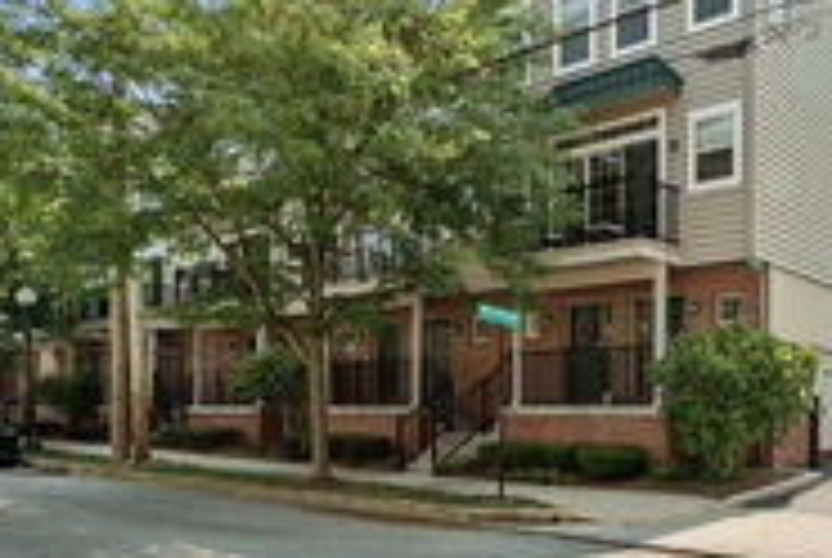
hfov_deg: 54.9
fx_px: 718
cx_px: 695
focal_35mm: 31
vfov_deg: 41.6
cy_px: 396
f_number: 8
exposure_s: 1/125
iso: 100
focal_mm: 12
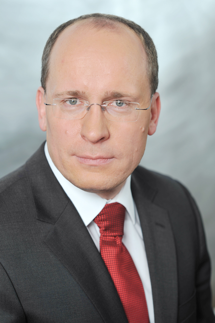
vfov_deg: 23.9
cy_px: 162
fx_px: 761
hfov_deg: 16.1
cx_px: 108
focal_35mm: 85
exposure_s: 1/100
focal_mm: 85
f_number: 3.5
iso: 100
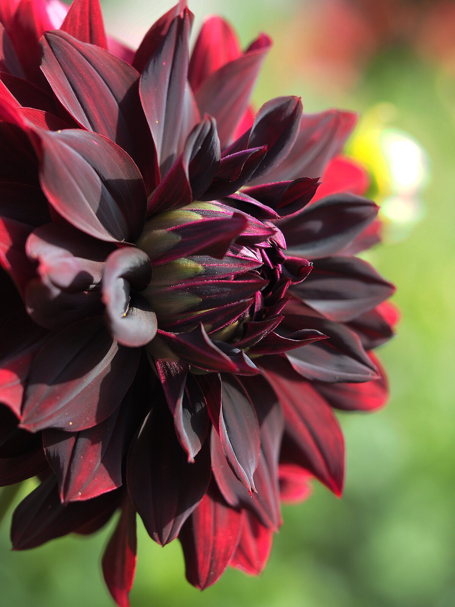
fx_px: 2103
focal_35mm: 120
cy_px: 304
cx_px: 228
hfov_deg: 12.3
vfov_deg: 16.4
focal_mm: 60
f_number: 2.8
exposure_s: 1/640
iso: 400
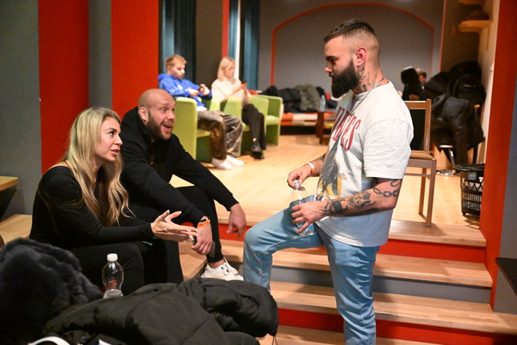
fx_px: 560
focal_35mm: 39
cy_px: 172
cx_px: 258
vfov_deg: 34.2
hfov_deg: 49.6
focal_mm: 39
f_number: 2.8
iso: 20000
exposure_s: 1/200
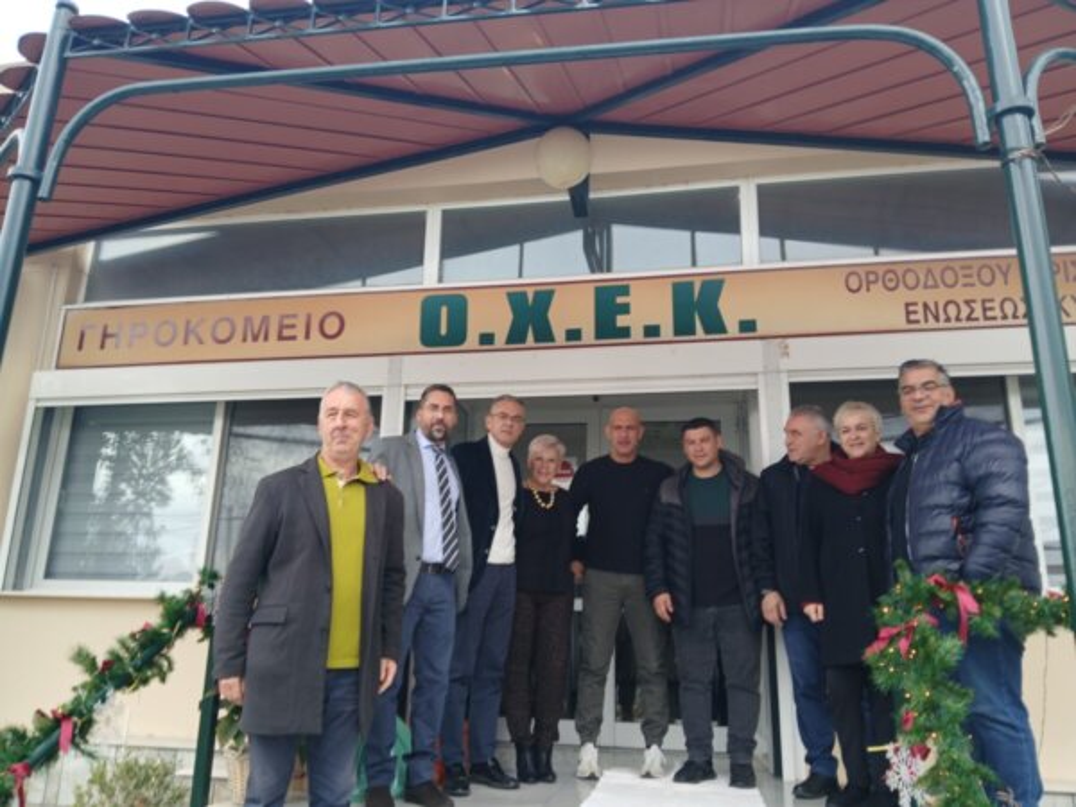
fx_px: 808
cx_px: 538
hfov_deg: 67.3
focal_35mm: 26
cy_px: 404
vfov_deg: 53.1
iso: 25
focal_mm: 3.98
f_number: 1.8
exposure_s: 1/50
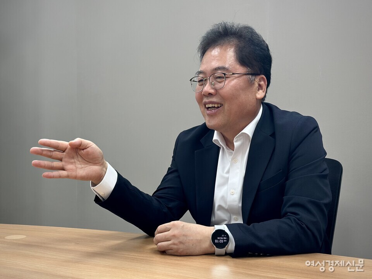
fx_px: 516
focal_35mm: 48
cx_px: 186
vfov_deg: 30.3
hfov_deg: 39.7
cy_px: 140
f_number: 1.78
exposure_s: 1/120
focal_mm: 6.86
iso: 200
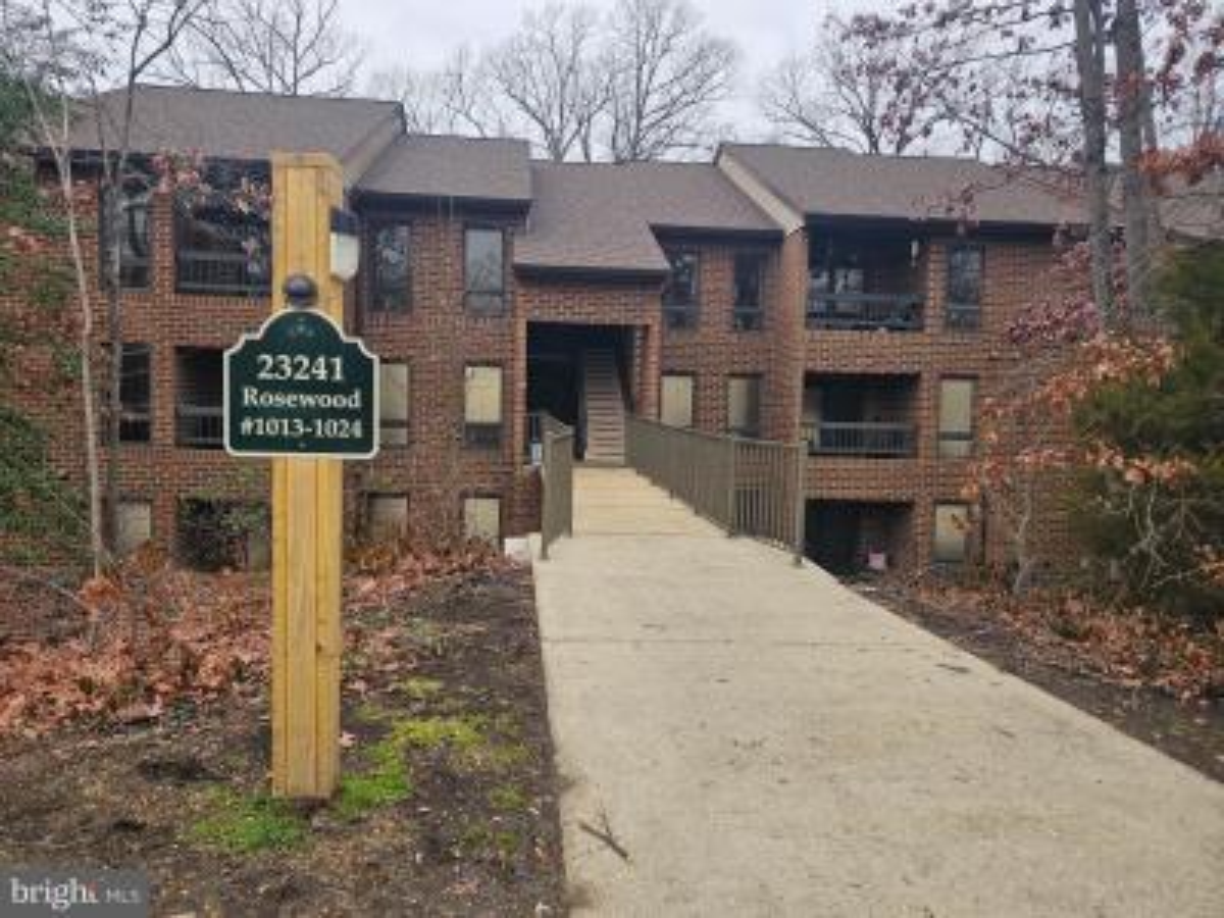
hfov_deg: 73.9
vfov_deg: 58.9
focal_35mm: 23
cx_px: 612
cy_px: 459
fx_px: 813
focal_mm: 6.3
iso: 10
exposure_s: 1/229
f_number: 1.7
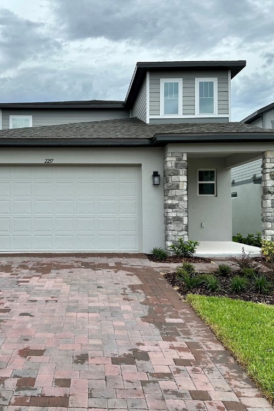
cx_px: 85
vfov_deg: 55.8
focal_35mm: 34
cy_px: 203
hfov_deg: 38.3
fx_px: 388
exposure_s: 1/1613
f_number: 1.78
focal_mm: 6.86
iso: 80
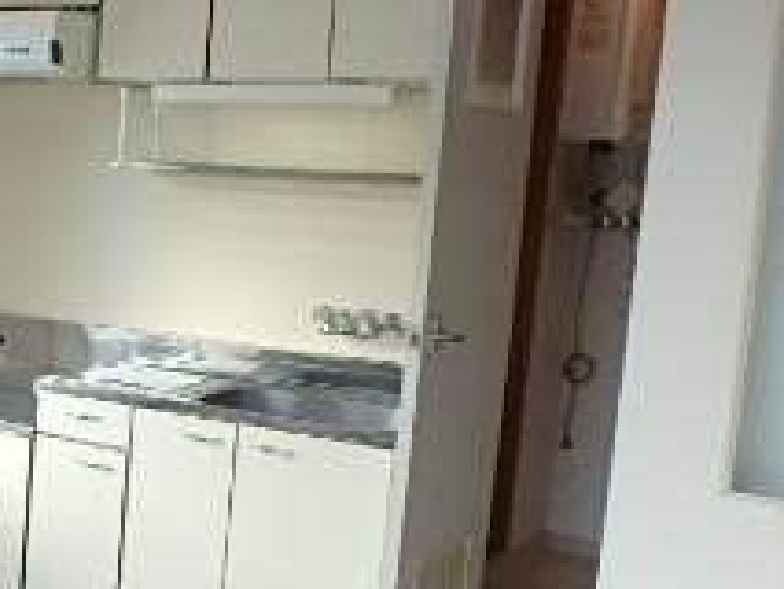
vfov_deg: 23.3
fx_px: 1428
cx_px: -353
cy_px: 353
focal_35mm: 63
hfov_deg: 24.6
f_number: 3.5
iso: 125
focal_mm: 3.7
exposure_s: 1/80
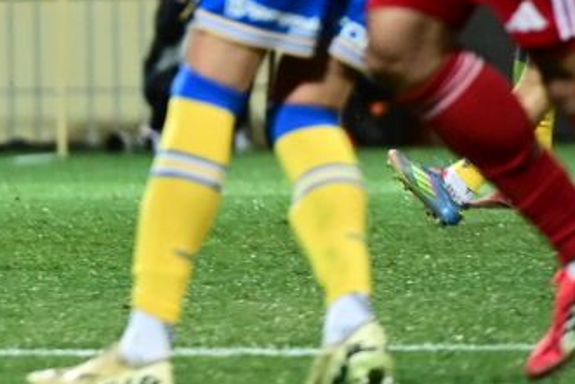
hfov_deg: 3.3
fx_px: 9843
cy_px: -126
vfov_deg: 2.2
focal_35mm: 616
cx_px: -190
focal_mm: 200
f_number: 3.2
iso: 3200
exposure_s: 1/1000
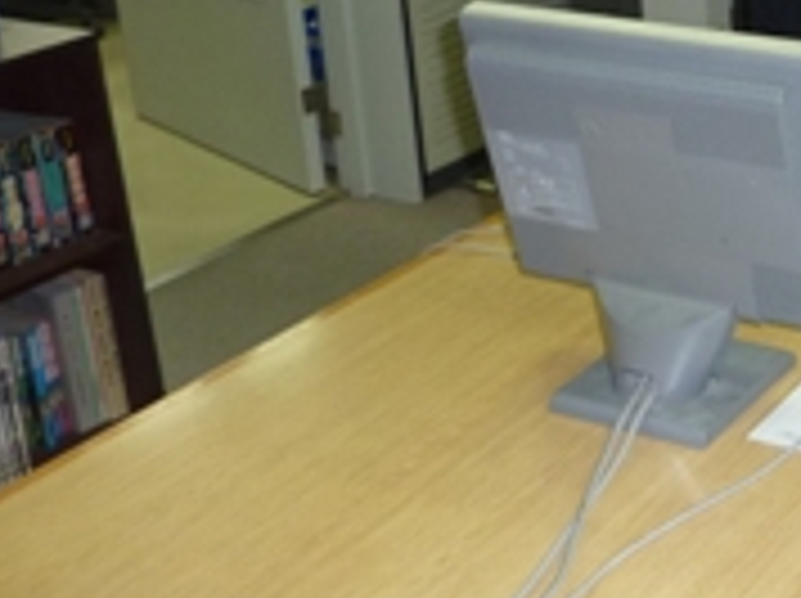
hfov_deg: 26.9
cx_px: 981
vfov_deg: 22.7
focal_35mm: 63
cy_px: 72
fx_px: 1456
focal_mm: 4.1
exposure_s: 1/30
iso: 160
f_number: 3.3
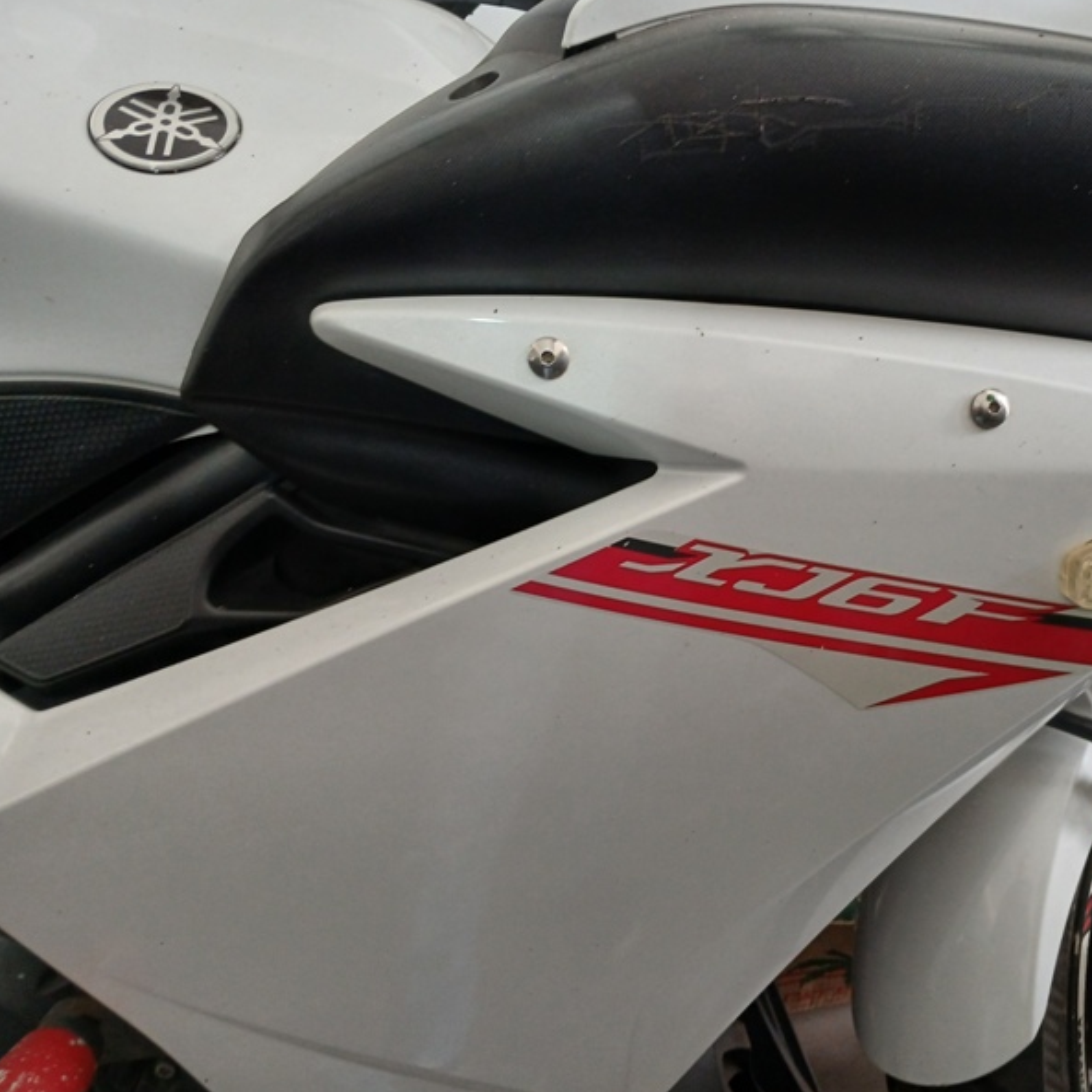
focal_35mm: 31
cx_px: 700
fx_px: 1106
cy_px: 543
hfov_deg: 51.8
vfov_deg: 52.5
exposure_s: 1/60
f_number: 1.8
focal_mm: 3.98
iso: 250
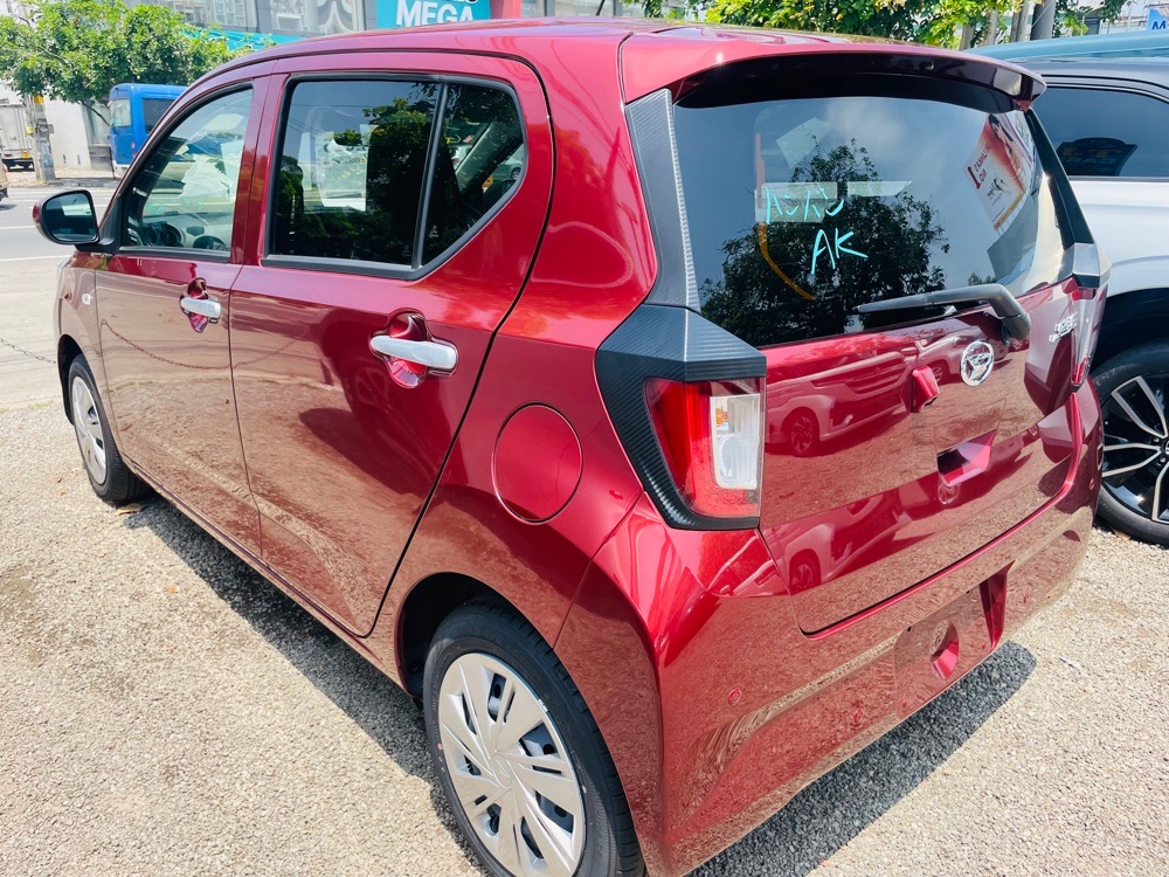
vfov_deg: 53.1
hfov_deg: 67.3
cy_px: 438
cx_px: 584
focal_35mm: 26
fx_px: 878
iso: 32
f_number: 1.6
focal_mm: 4.2
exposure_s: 1/1052
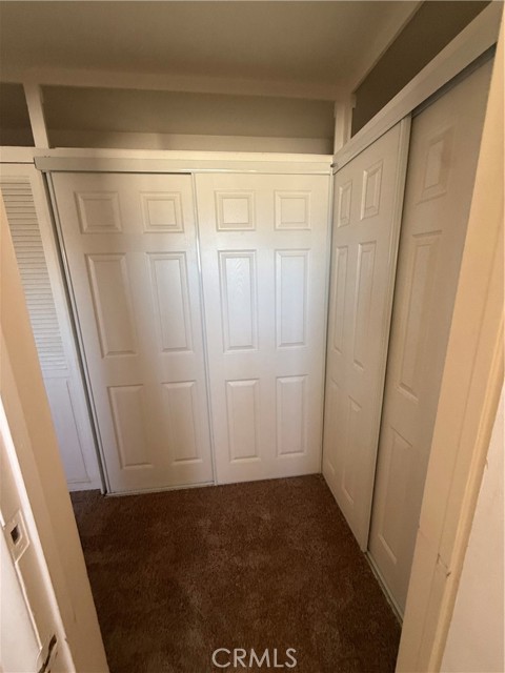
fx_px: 272
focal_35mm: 14
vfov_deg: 102.1
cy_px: 336
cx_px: 252
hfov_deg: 85.7
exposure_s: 1/99
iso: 250
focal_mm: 2.22
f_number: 2.2
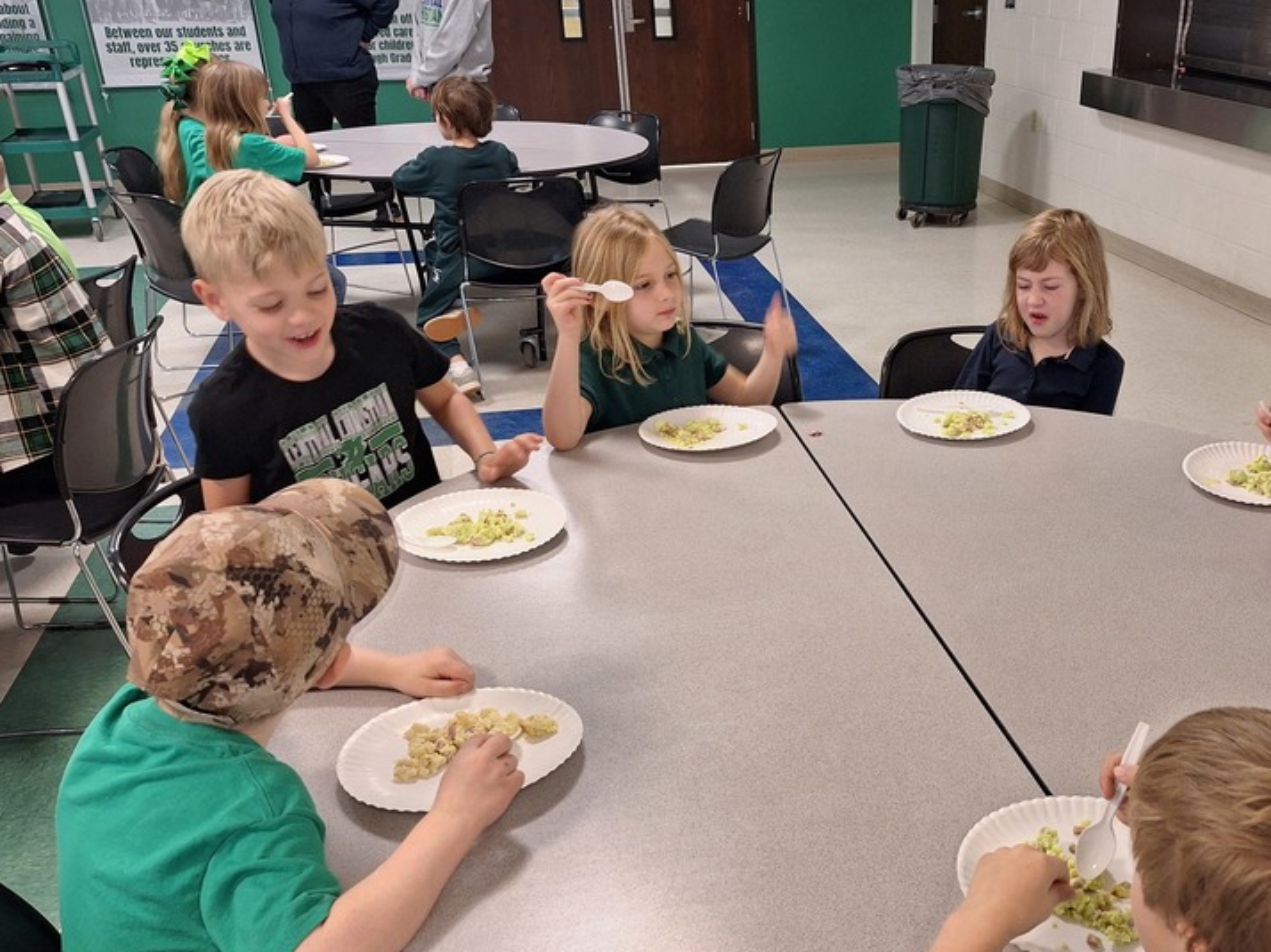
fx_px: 1211
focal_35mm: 33
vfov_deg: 42.6
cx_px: 872
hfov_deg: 54.0
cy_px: 593
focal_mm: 5.54
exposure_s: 1/40
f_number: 1.8
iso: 200
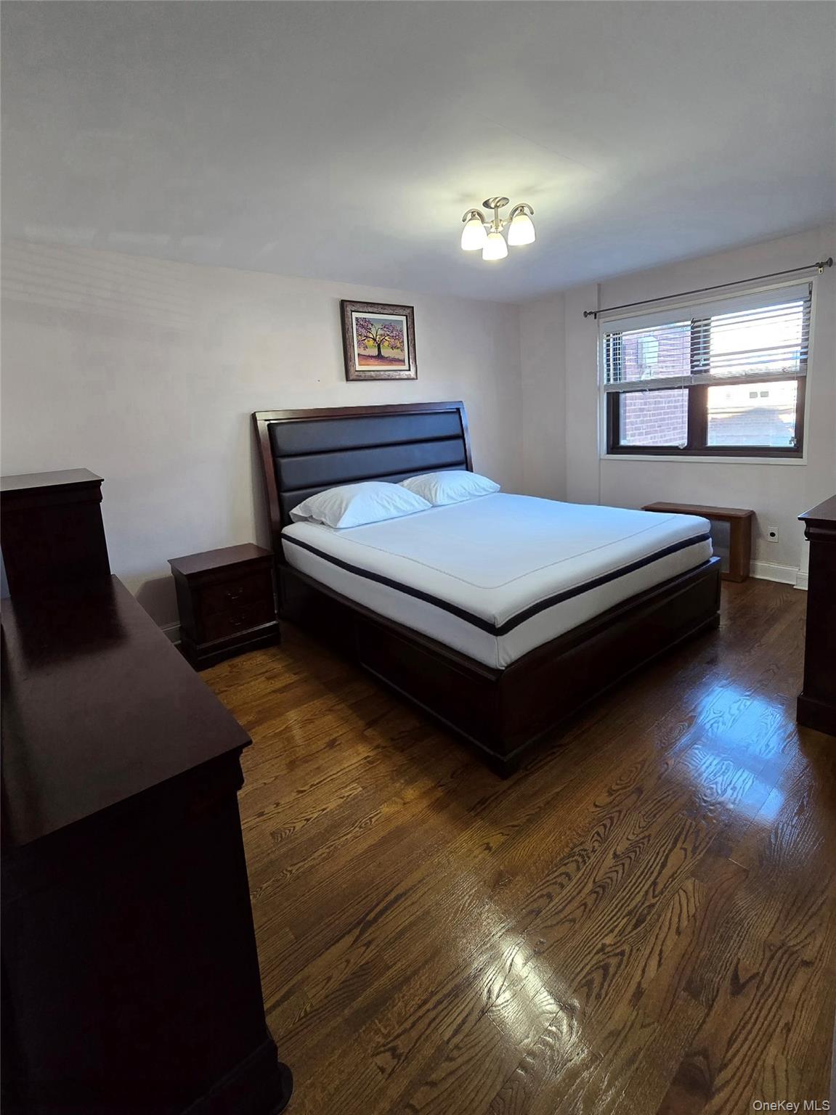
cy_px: 558
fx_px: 419
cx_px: 418
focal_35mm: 13
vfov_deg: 106.2
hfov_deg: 89.9
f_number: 2.2
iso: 200
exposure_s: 1/60.2
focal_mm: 2.2
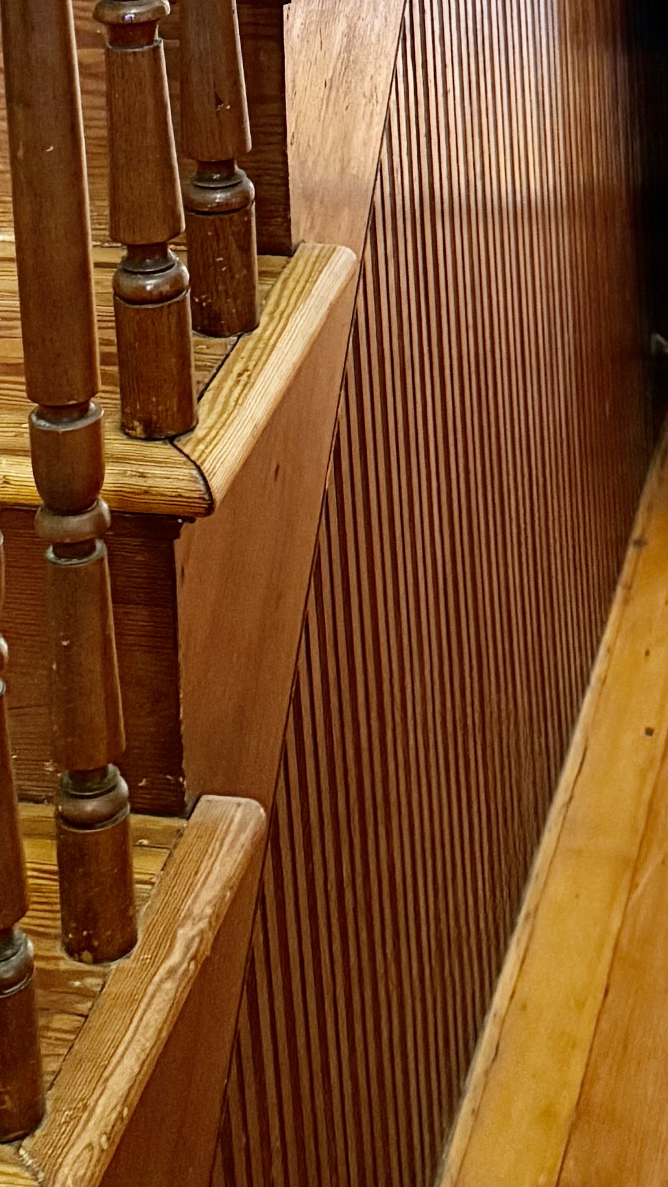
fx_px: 2581
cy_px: -236
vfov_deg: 23.6
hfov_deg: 14.7
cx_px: 375
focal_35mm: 82
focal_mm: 6.76
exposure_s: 1/60
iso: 640
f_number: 1.78
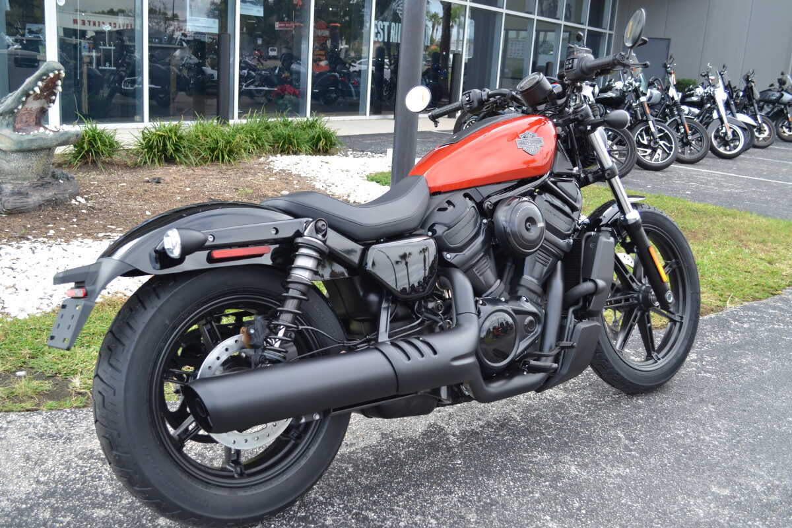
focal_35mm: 36
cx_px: 396
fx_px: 792
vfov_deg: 36.9
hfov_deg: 53.1
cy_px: 264
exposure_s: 1/125
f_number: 5.6
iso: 160
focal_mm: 24
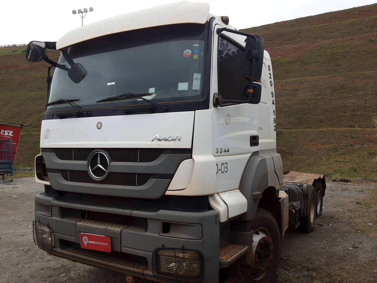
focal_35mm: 28
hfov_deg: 63.4
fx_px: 305
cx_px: 188
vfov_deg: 49.7
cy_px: 142
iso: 40
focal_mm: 2.9
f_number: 1.9
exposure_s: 1/1071
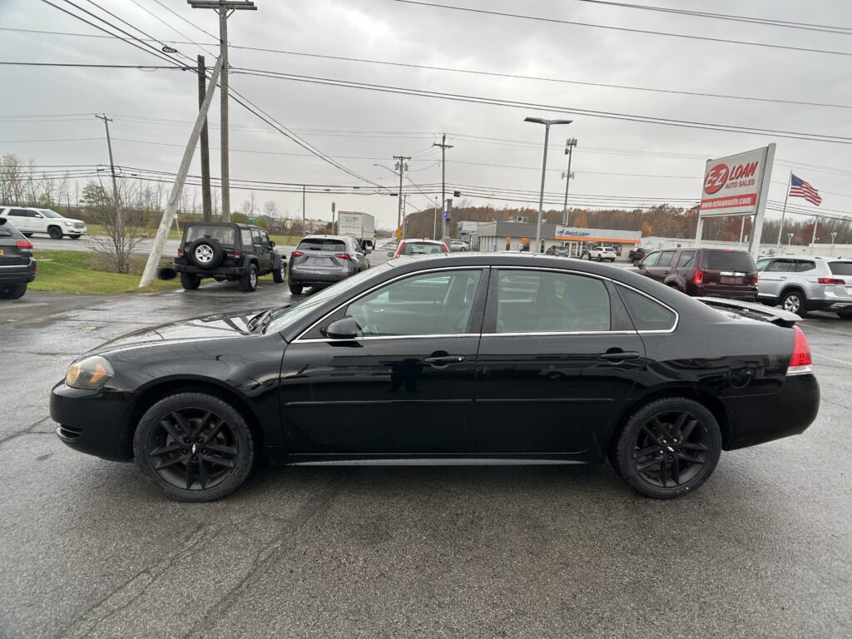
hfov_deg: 67.3
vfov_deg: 53.1
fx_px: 640
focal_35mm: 26
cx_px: 426
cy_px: 320
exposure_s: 1/168
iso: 40
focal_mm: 5.7
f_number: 1.5
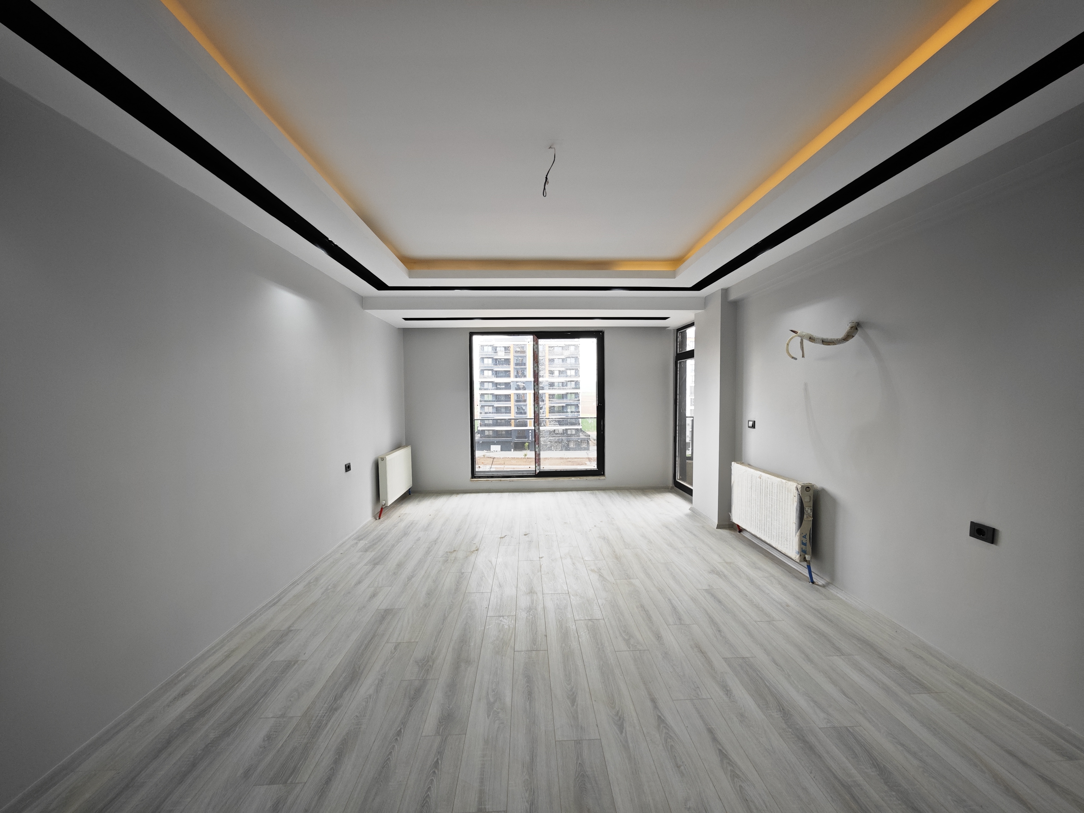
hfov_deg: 110.5
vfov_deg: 94.5
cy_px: 406
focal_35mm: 12
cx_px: 542
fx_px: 376
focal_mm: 2.03
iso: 125
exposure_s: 1/100
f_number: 1.8
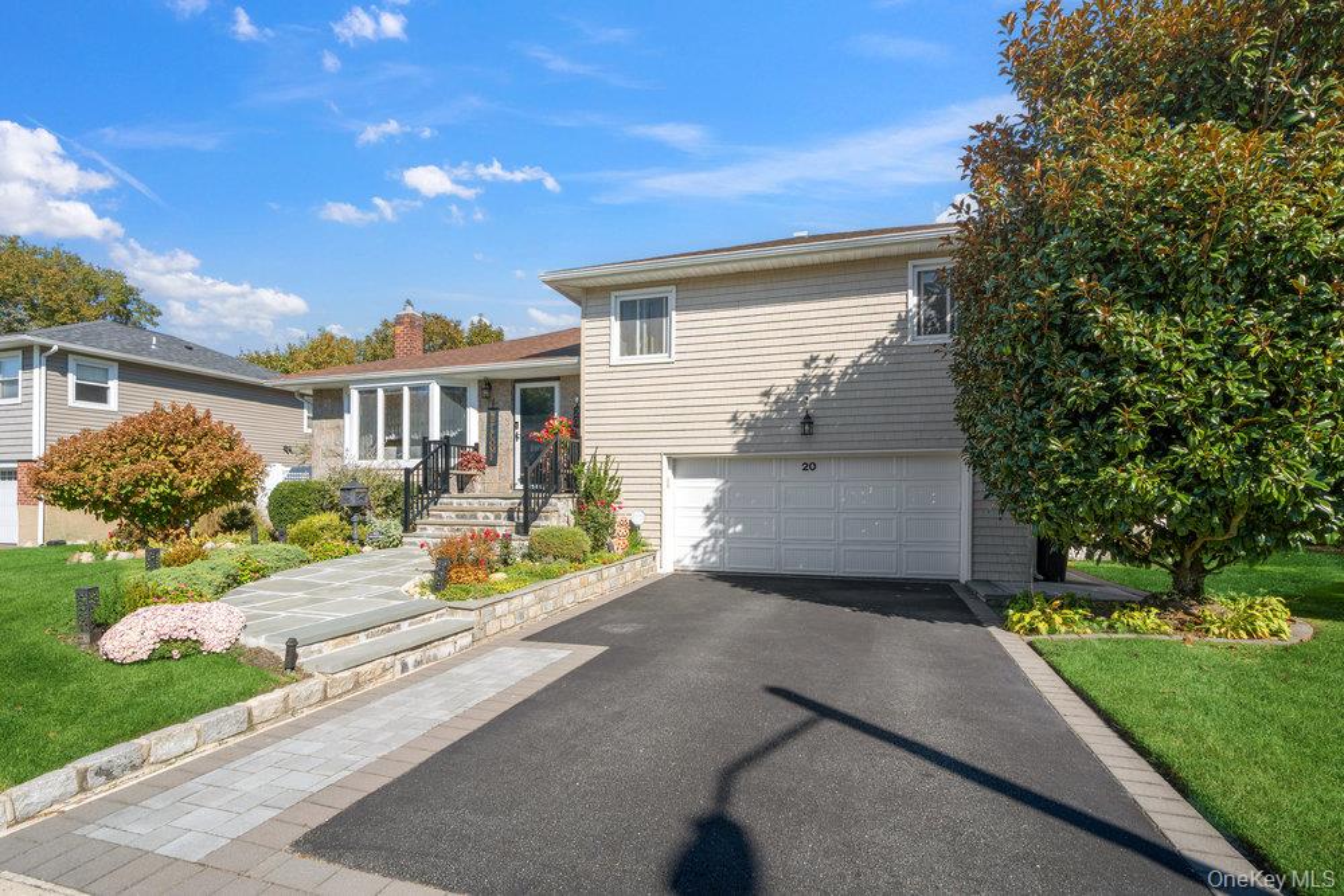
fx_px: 597
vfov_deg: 73.8
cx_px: 672
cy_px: 448
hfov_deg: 96.7
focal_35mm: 16
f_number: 9
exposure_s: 1/200
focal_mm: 16
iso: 160
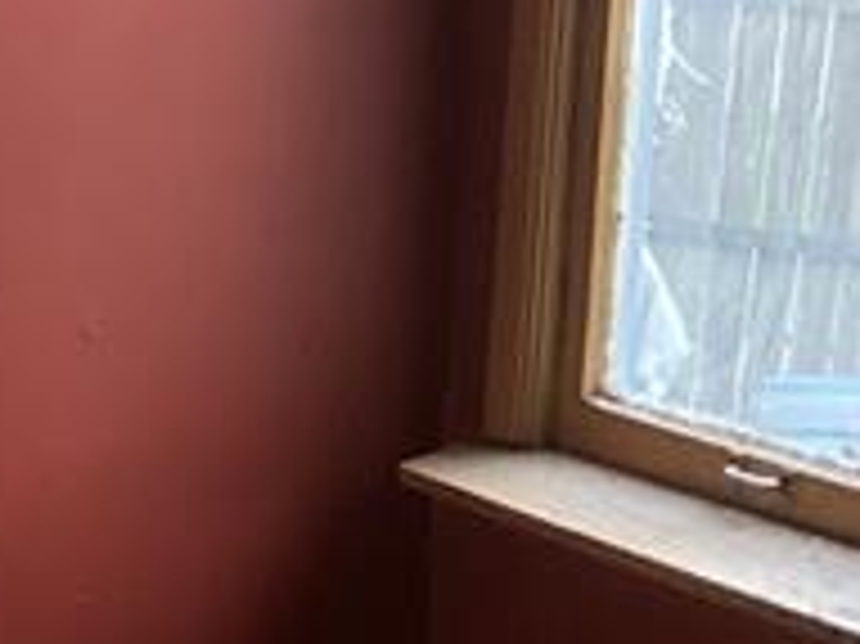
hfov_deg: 12.2
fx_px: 3724
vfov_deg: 9.7
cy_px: 896
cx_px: -644
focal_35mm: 150
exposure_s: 1/30
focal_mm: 3.99
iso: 640
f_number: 1.8
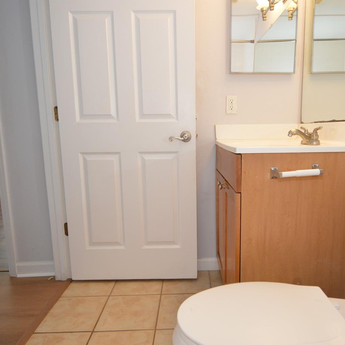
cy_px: 178
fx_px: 271
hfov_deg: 64.7
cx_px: 197
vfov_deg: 65.0
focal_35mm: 24
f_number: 4
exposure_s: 1/60
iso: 400
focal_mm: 12
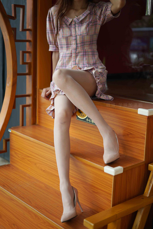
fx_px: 318
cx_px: 76
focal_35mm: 50
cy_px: 114
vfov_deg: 39.6
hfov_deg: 27.0
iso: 200
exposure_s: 1/1000
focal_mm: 50
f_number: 1.8
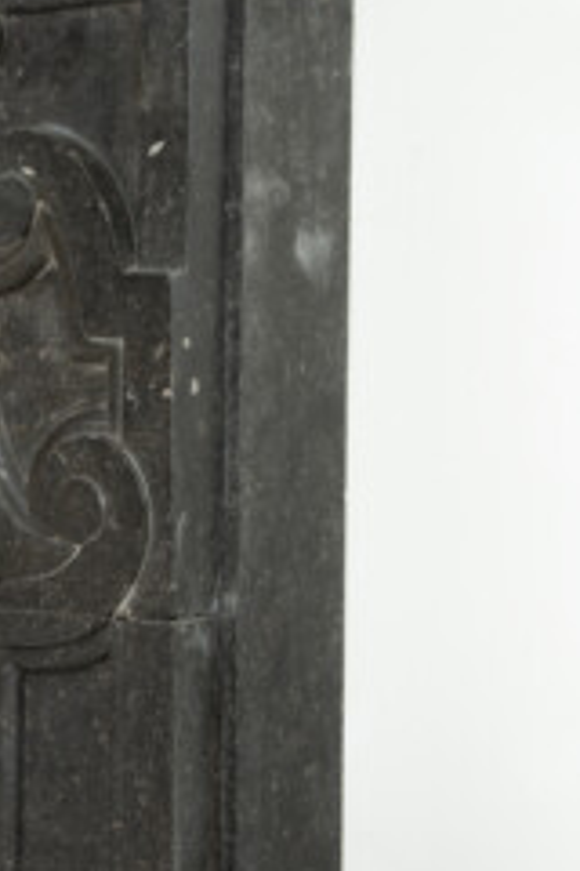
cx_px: 76
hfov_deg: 15.0
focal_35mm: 90
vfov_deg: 22.6
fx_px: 2175
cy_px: 399
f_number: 8
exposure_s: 1/200
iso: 250
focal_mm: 48
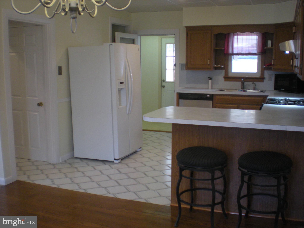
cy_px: 114
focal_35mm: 38
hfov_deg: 49.0
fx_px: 334
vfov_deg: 37.7
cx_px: 152
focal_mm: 6.3
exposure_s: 1/37.8
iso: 200
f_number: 3.1
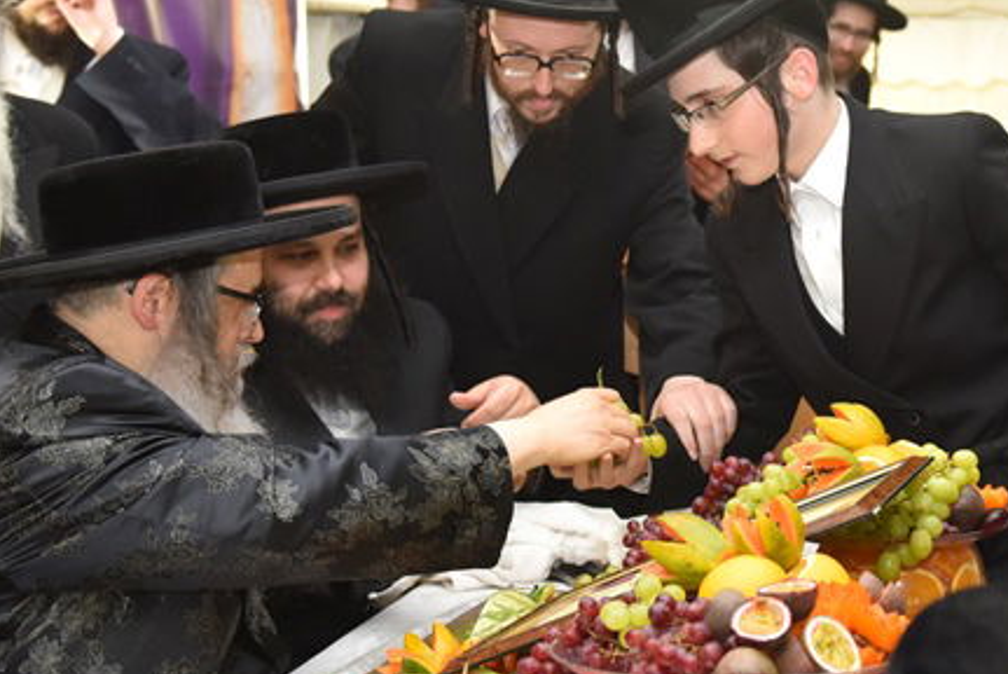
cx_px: 816
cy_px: 235
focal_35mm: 76
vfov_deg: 17.9
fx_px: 2129
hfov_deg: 26.1
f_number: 3.2
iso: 1600
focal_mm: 32
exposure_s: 1/80
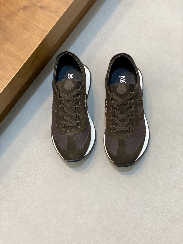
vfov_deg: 36.8
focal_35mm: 52
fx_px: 367
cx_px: 92
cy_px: 122
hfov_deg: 28.0
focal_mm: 6
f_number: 2
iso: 200
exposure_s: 1/100
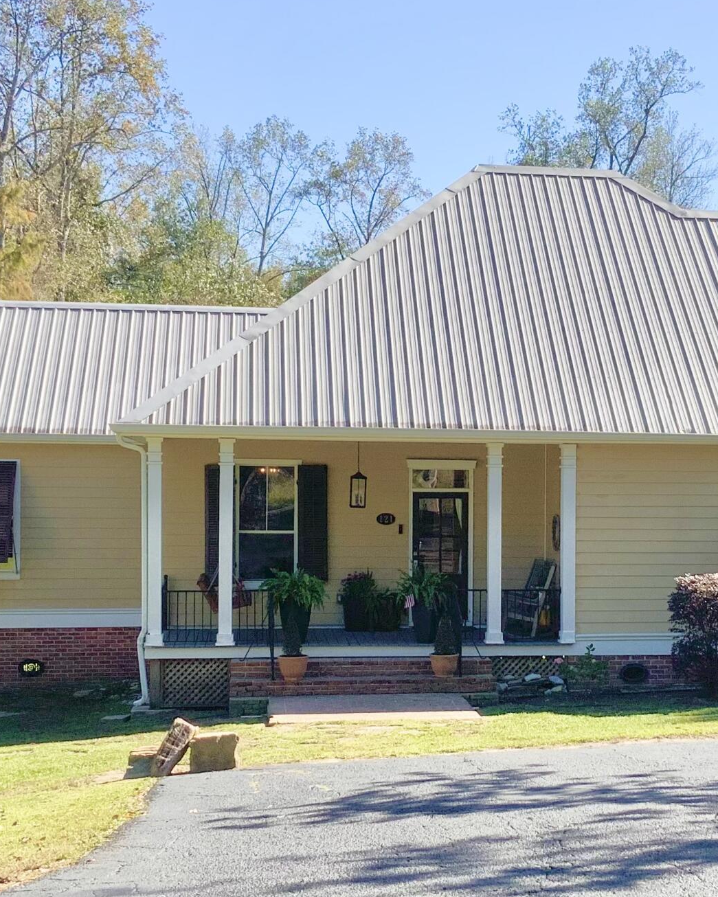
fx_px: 1726
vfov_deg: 29.1
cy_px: 521
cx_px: 527
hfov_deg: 23.3
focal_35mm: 65
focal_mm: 3
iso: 16
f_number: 1.8
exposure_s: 1/1195
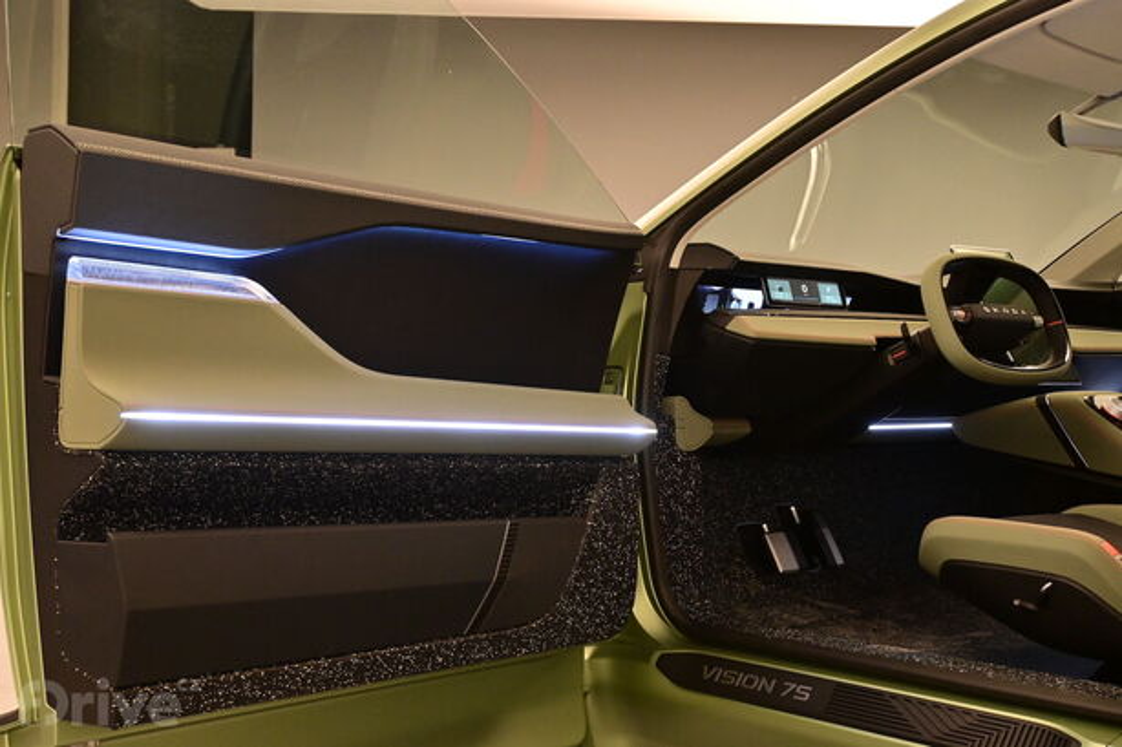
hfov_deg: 43.6
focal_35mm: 45
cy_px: 374
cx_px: 561
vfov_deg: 29.8
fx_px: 1402
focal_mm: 30
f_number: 6.3
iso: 1400
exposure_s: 1/50
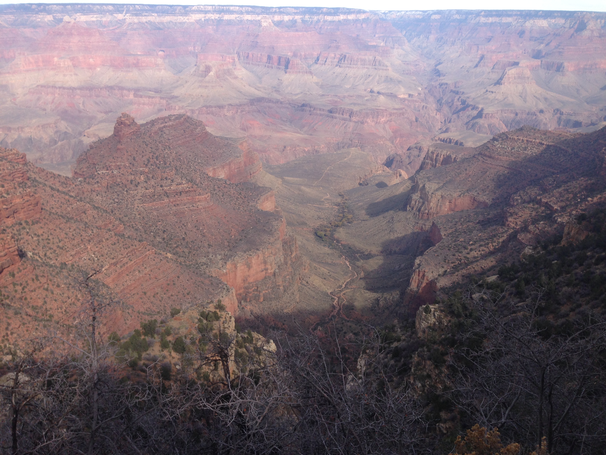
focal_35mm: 33
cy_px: 228
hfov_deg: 55.4
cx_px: 303
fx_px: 578
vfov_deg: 42.9
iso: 50
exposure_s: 1/1085
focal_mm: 4.12
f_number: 2.4
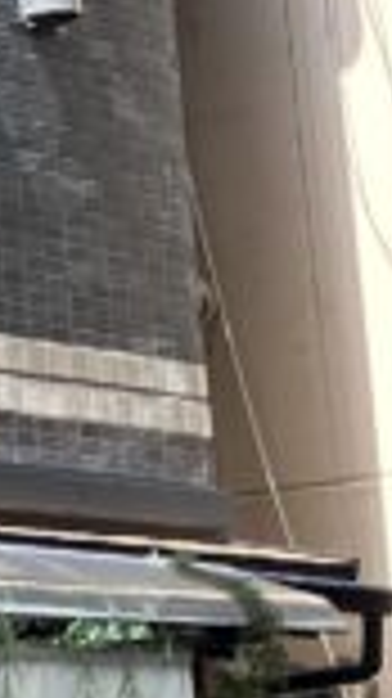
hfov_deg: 5.9
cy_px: -257
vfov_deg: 10.4
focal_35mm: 202
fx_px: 3739
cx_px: -288
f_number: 1.8
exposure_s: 1/161
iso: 32
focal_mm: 3.99
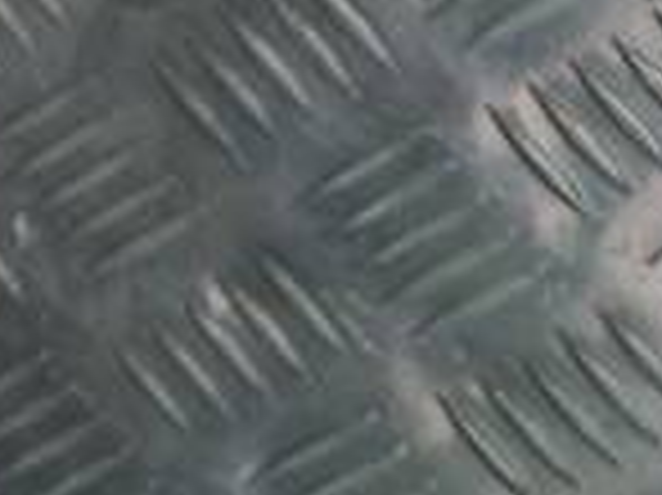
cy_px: -40
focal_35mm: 174
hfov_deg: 8.7
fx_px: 3325
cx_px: -1509
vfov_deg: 8.5
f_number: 1.8
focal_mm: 4.6
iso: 25
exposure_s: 1/100
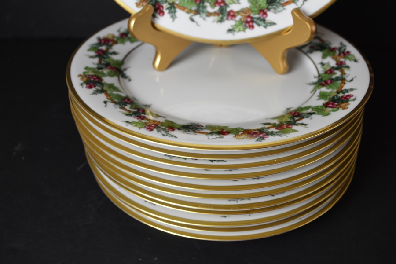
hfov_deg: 53.1
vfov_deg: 36.9
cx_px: 198
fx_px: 396
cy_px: 132
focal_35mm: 36
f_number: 4.5
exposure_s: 1/80
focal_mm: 24
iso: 400
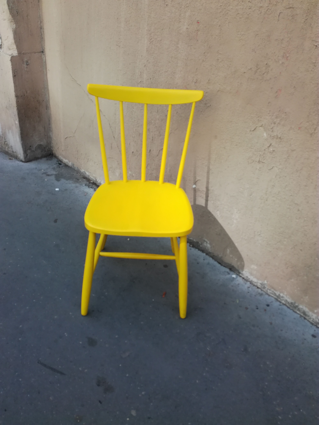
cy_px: 212
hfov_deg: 51.4
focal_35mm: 27
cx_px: 160
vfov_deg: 65.3
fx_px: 332
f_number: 2
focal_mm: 3.79
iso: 50
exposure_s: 1/375
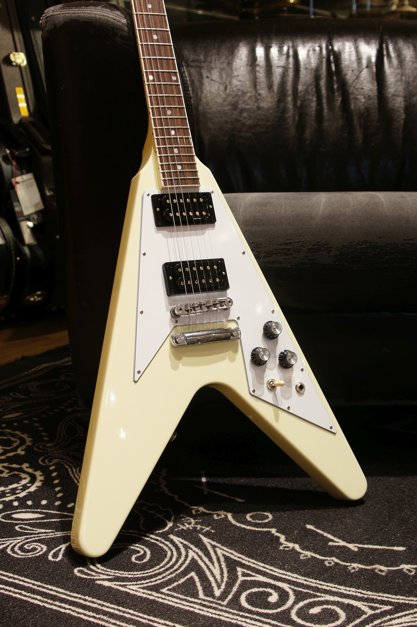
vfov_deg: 37.9
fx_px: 914
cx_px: 208
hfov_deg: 25.7
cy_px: 314
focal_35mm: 52
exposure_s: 1/4
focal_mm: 35
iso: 100
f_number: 7.1
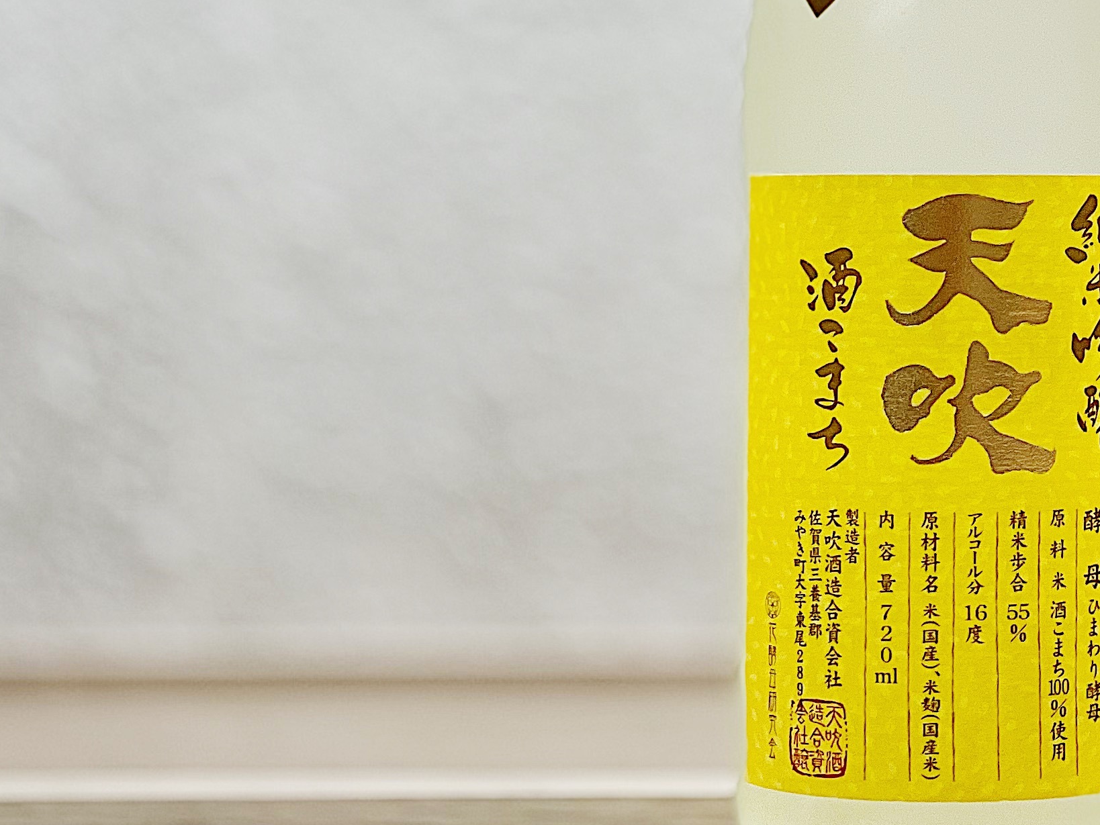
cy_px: -7
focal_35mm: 128
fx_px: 4068
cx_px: 940
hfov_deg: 15.3
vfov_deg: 11.5
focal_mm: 6
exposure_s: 1/100
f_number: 2
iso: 50
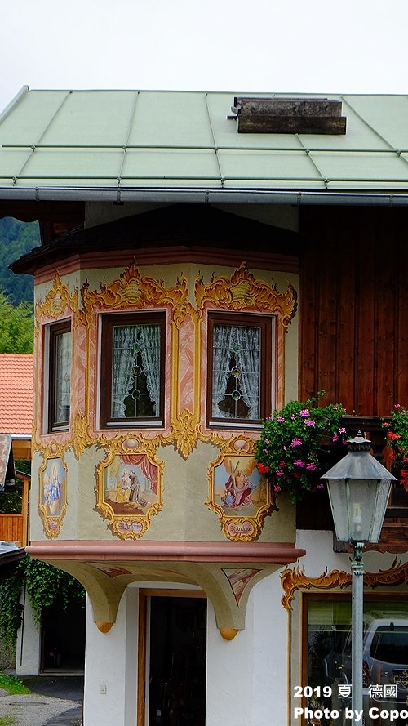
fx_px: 1693
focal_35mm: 88
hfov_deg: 13.7
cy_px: 365
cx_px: 179
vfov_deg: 24.2
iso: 400
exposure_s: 1/550
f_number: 4
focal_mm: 55
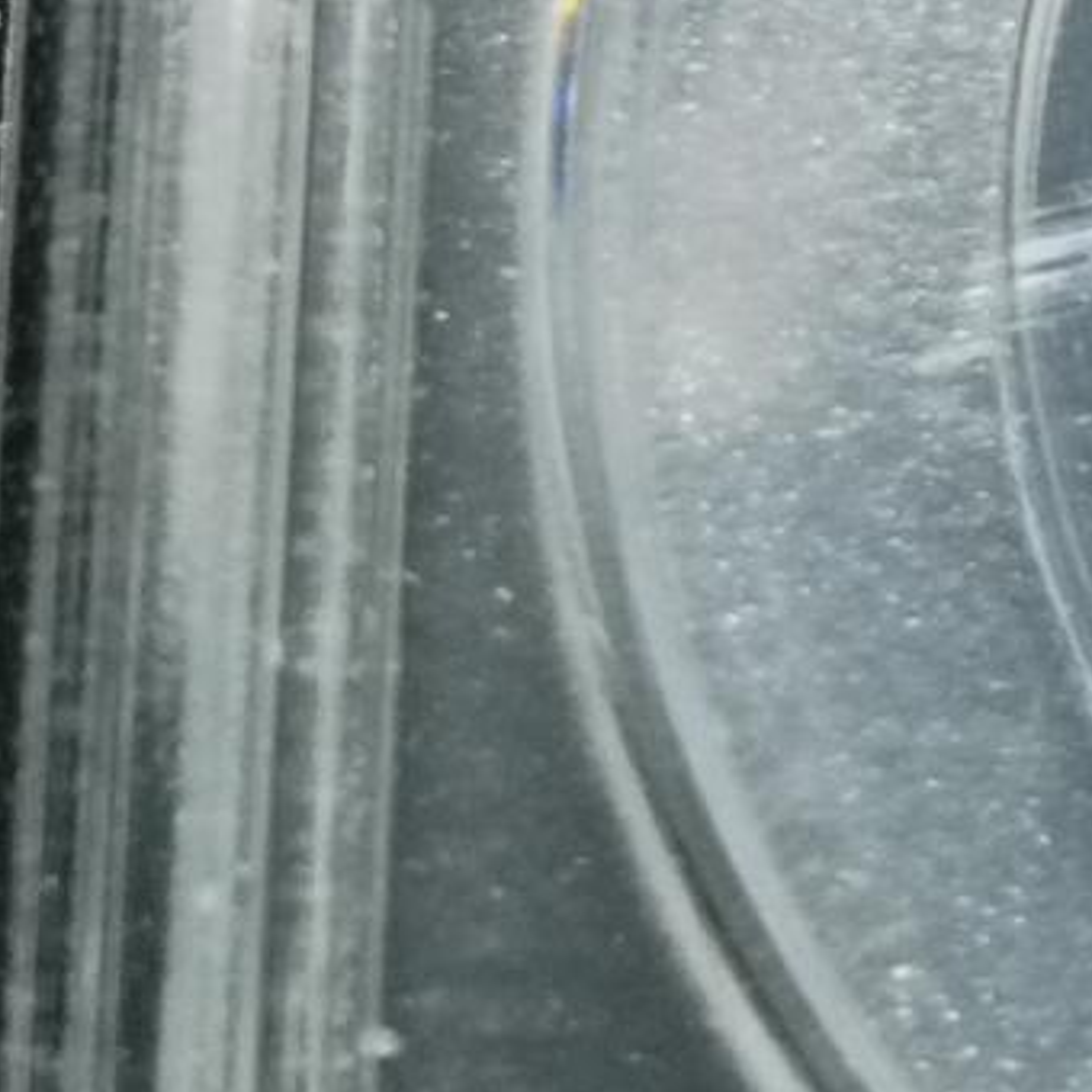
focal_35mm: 267
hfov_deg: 6.4
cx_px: 2155
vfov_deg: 6.5
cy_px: -324
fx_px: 9529
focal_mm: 6.67
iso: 160
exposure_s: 1/100
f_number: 1.9
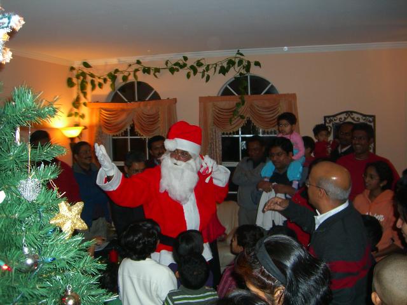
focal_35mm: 38
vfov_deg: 37.7
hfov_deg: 49.0
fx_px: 447
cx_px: 204
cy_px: 152
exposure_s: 1/60
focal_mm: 6.2
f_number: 2.7
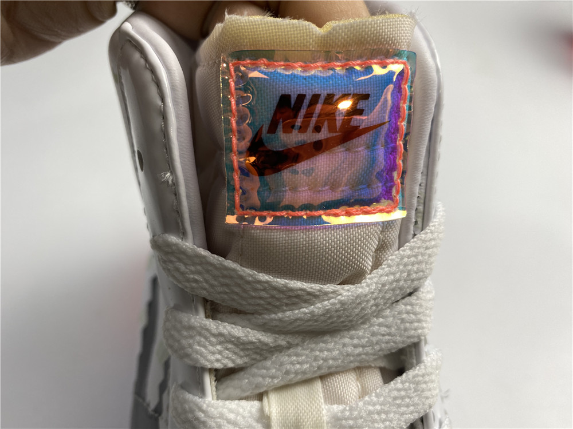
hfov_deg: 67.3
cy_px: 214
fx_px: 430
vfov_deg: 53.1
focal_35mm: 26
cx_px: 286
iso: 32
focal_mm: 4.25
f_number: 1.8
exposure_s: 1/100
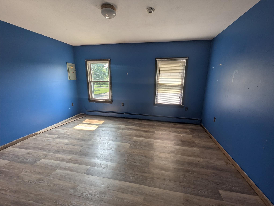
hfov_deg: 106.1
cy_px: 103
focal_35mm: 13
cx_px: 137
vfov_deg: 90.1
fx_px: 103
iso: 44
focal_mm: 1.95
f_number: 2.2
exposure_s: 1/205
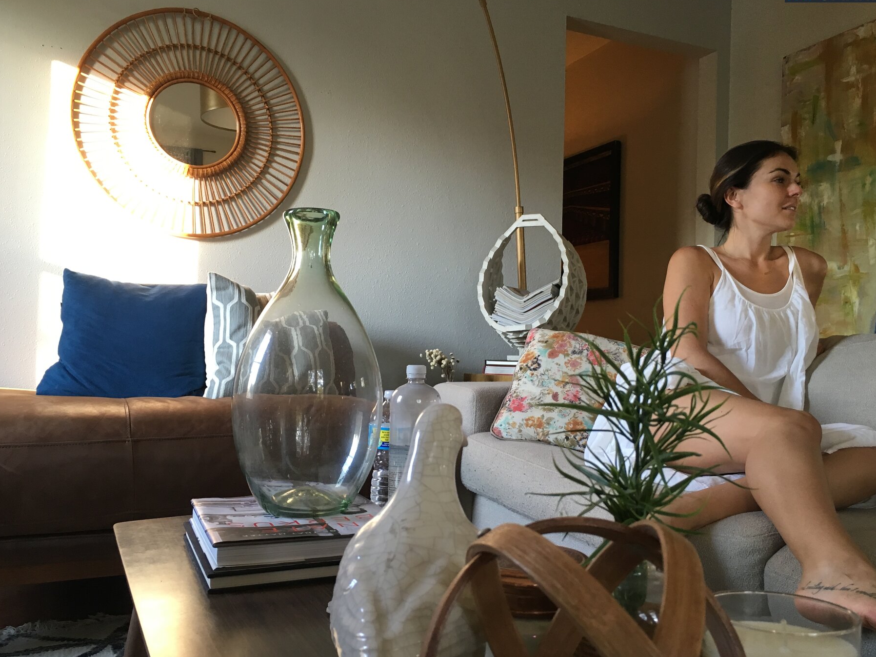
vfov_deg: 45.4
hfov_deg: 58.3
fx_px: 784
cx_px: 457
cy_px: 337
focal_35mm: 31
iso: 80
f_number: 2.2
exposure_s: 1/30
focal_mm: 4.15
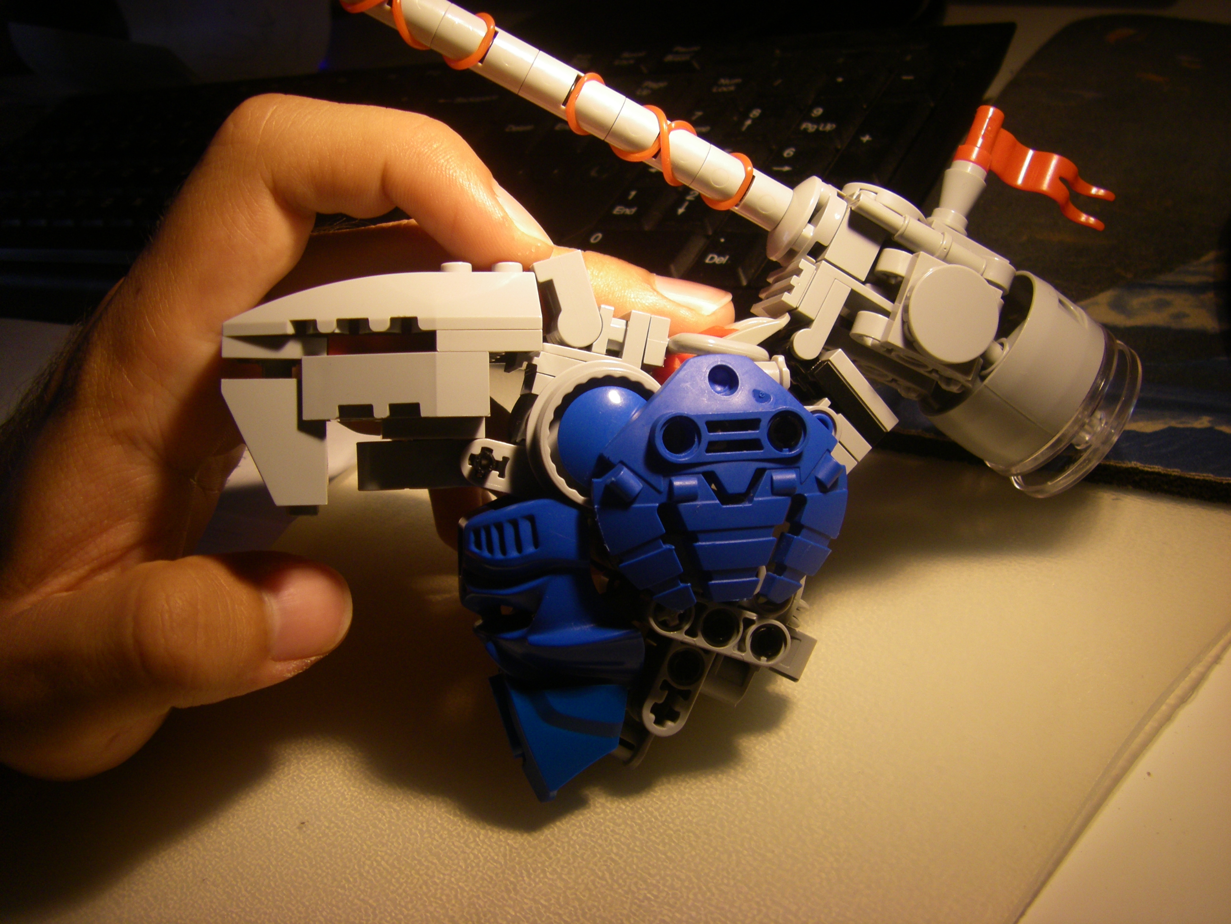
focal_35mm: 38
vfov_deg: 37.7
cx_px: 616
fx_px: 1351
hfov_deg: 49.0
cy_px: 462
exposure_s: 1/50
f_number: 3.5
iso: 100
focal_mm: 6.3
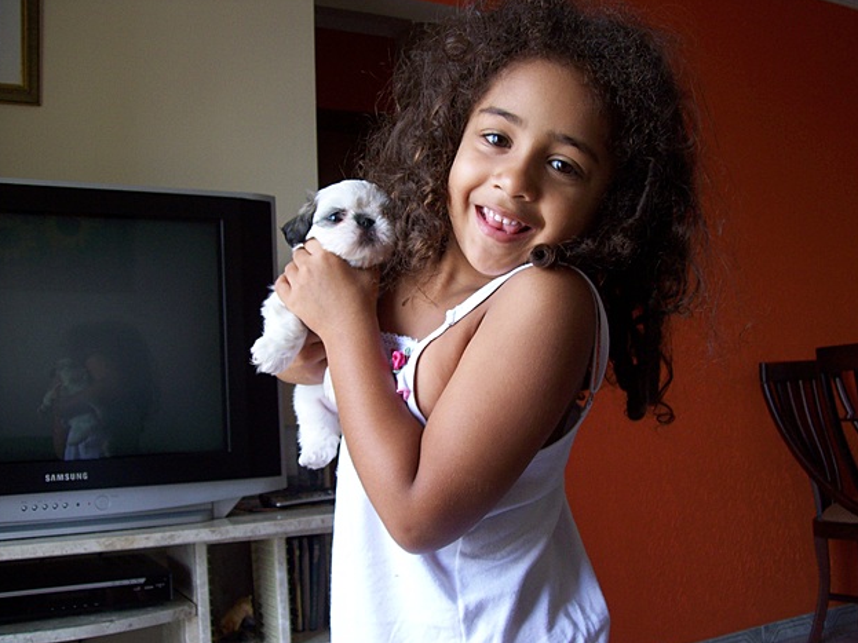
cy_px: 324
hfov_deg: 50.1
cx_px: 431
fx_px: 917
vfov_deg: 38.7
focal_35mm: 37
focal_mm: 6
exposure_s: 1/64
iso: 80
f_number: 2.7
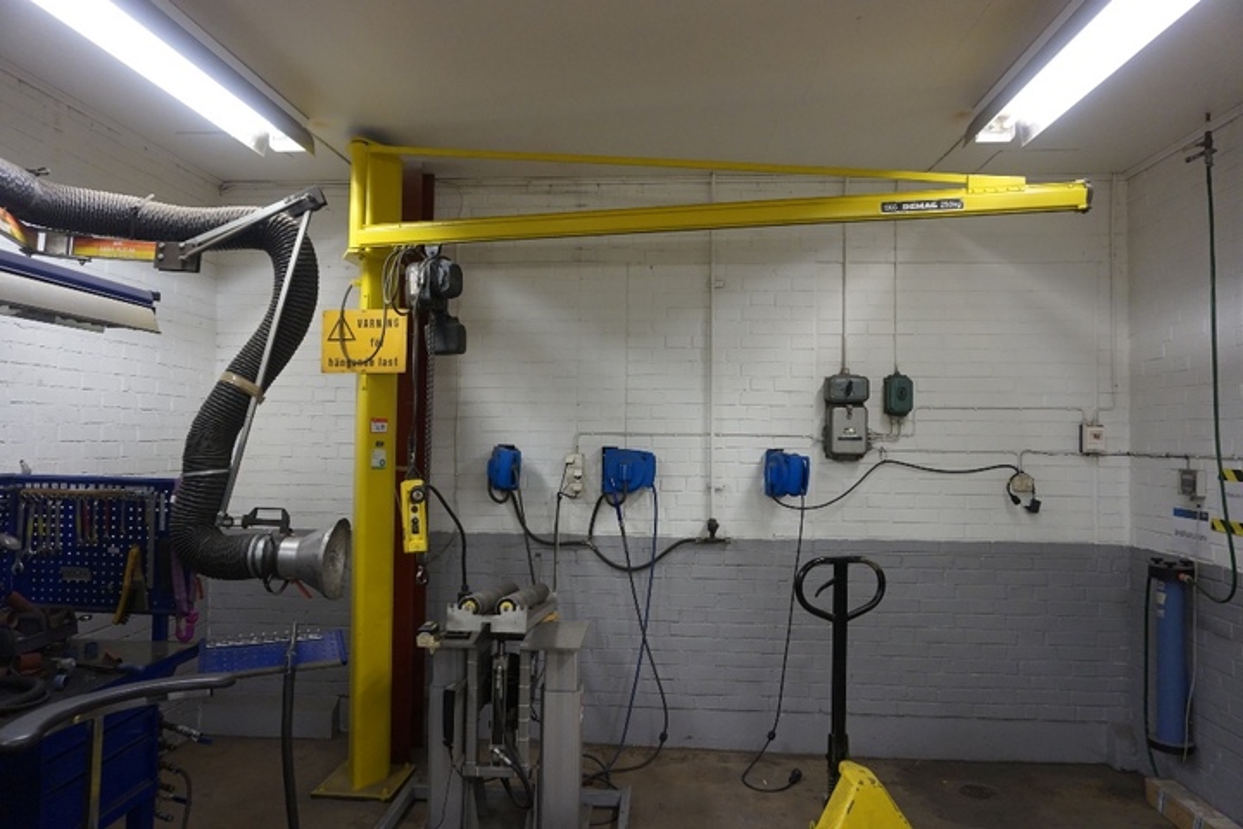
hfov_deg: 73.7
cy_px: 414
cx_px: 622
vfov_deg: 53.1
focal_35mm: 24
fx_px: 829
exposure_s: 1/160
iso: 1000
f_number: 4
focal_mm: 16
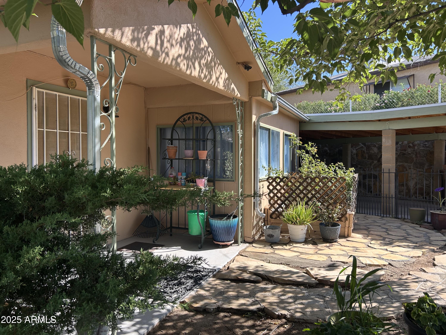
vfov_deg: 53.1
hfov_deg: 67.3
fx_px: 335
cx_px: 223
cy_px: 168
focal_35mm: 26
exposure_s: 1/1029
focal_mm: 5.7
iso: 50
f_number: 1.5
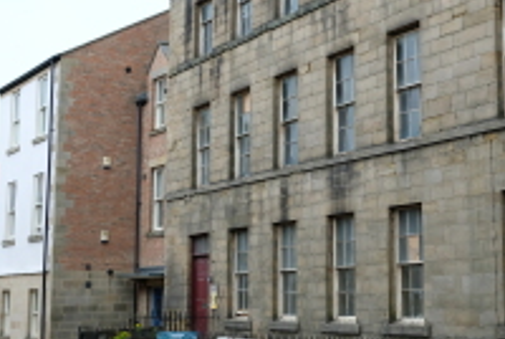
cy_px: 133
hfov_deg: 27.5
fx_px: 983
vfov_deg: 19.5
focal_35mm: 70
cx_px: 475
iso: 200
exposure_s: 1/160
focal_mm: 23
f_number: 4
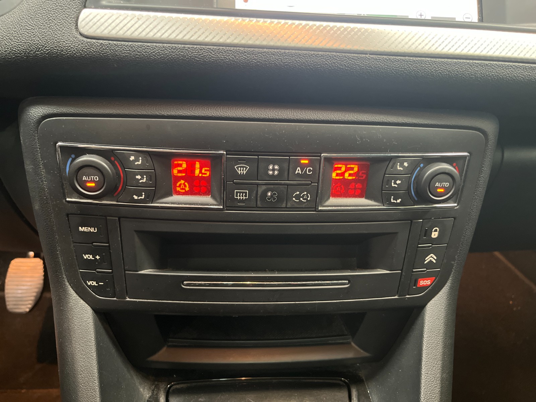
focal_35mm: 26
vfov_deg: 53.1
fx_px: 403
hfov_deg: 67.3
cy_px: 201
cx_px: 268
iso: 500
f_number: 1.6
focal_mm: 5.1
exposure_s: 1/25
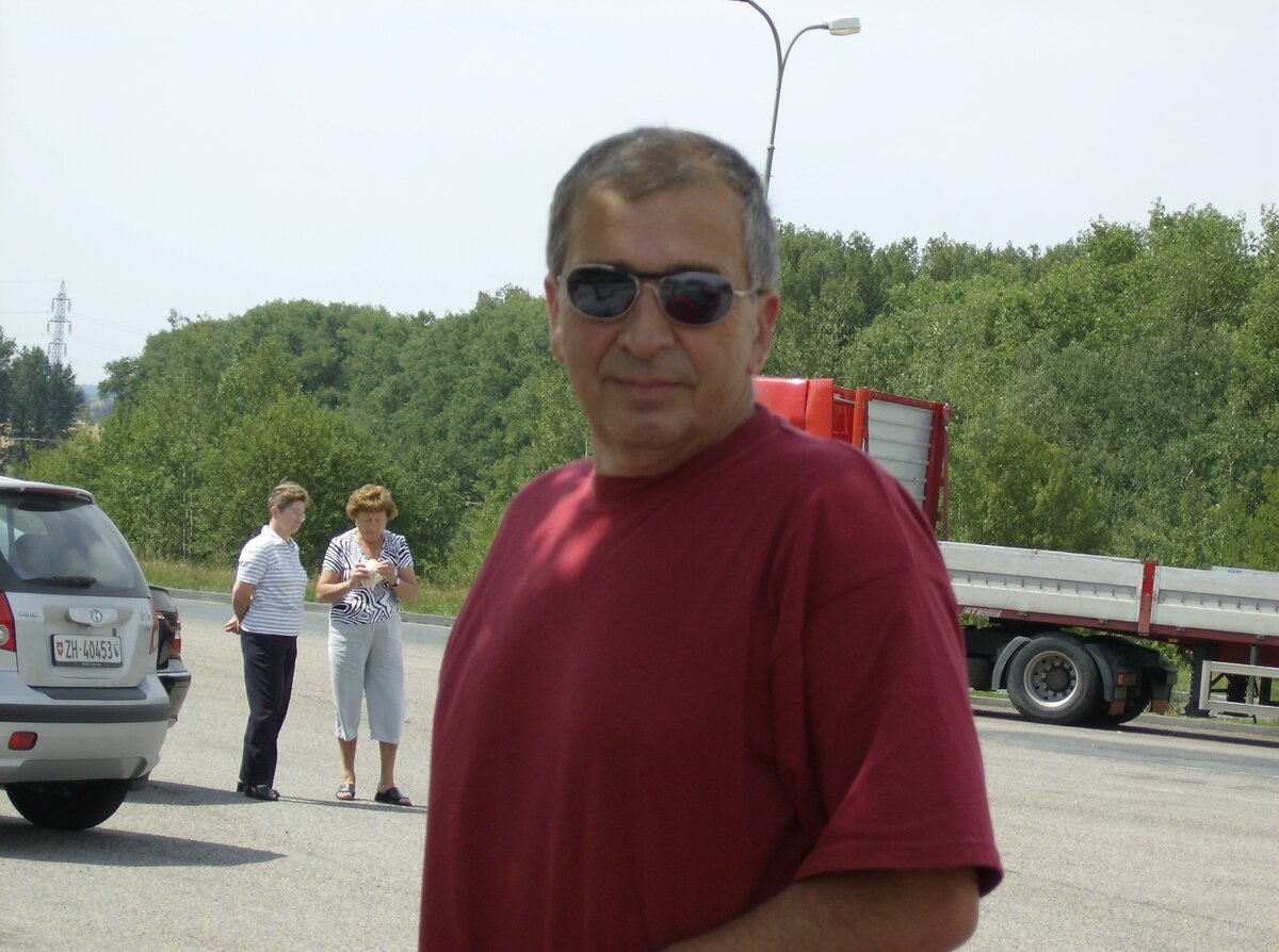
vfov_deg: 13.5
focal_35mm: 109
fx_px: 4018
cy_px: 476
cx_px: 640
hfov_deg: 18.1
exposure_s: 1/531
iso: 100
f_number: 4.8
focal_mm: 18
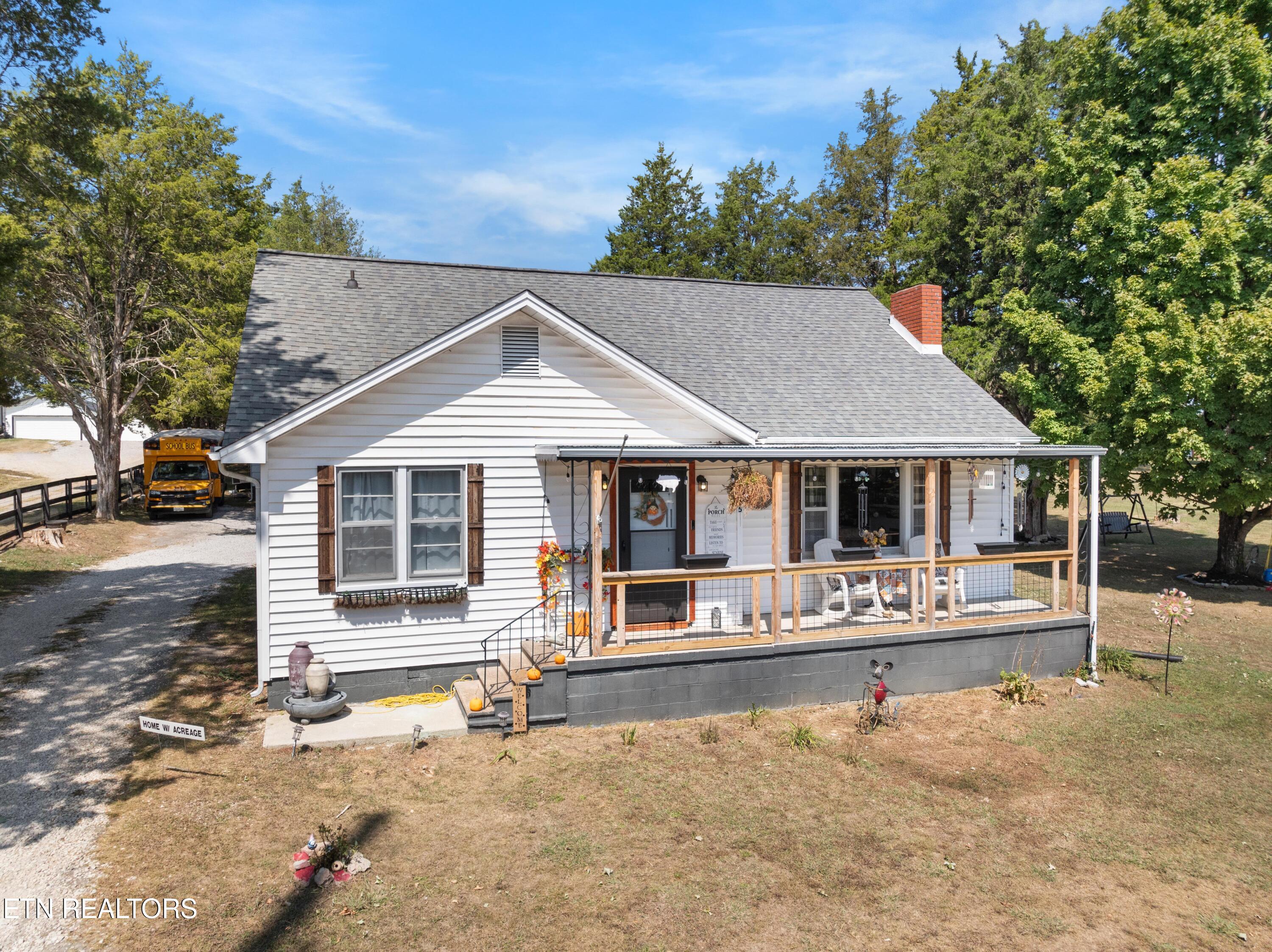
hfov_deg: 71.6
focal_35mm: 24
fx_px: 881
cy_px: 476
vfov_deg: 56.8
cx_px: 636
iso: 190
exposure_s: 1/160
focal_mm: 12.29
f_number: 2.8
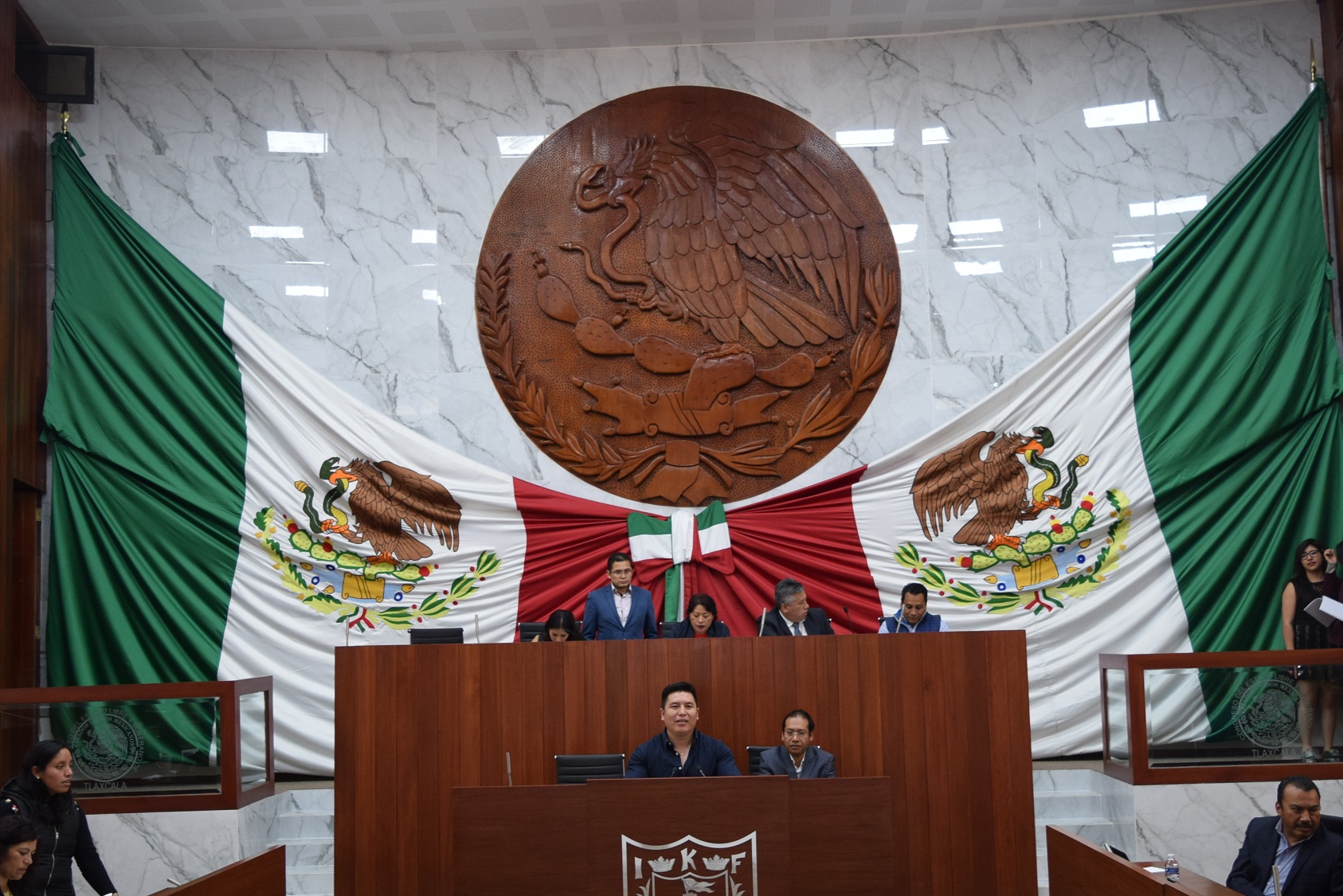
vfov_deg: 33.3
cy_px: 529
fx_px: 1493
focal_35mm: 40
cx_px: 698
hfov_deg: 48.4
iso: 560
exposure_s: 1/60
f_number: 4
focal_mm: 20
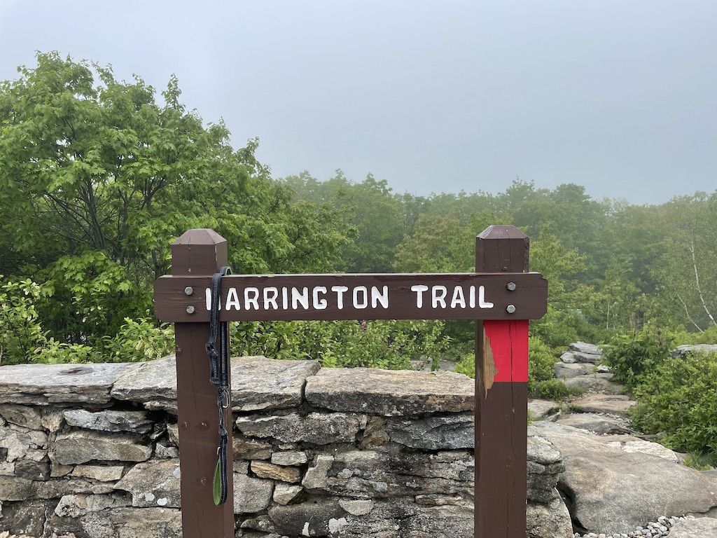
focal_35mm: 26
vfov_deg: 53.1
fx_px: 539
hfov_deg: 67.3
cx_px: 358
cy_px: 269
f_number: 1.6
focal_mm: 4.2
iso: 32
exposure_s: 1/1689
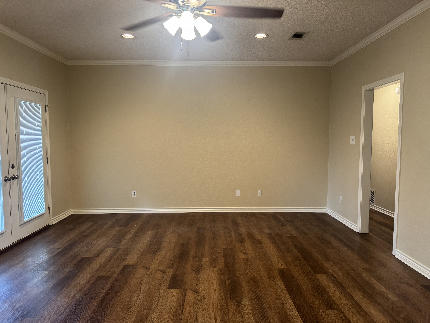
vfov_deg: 56.8
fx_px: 298
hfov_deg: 71.6
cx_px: 215
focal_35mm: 24
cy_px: 162
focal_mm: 6.76
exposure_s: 1/60
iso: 250
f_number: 1.78
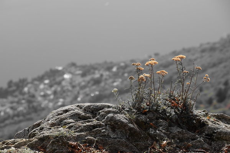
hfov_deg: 13.7
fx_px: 958
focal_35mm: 150
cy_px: 76
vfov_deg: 9.1
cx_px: 115
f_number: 10
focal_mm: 100
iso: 200
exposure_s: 1/400
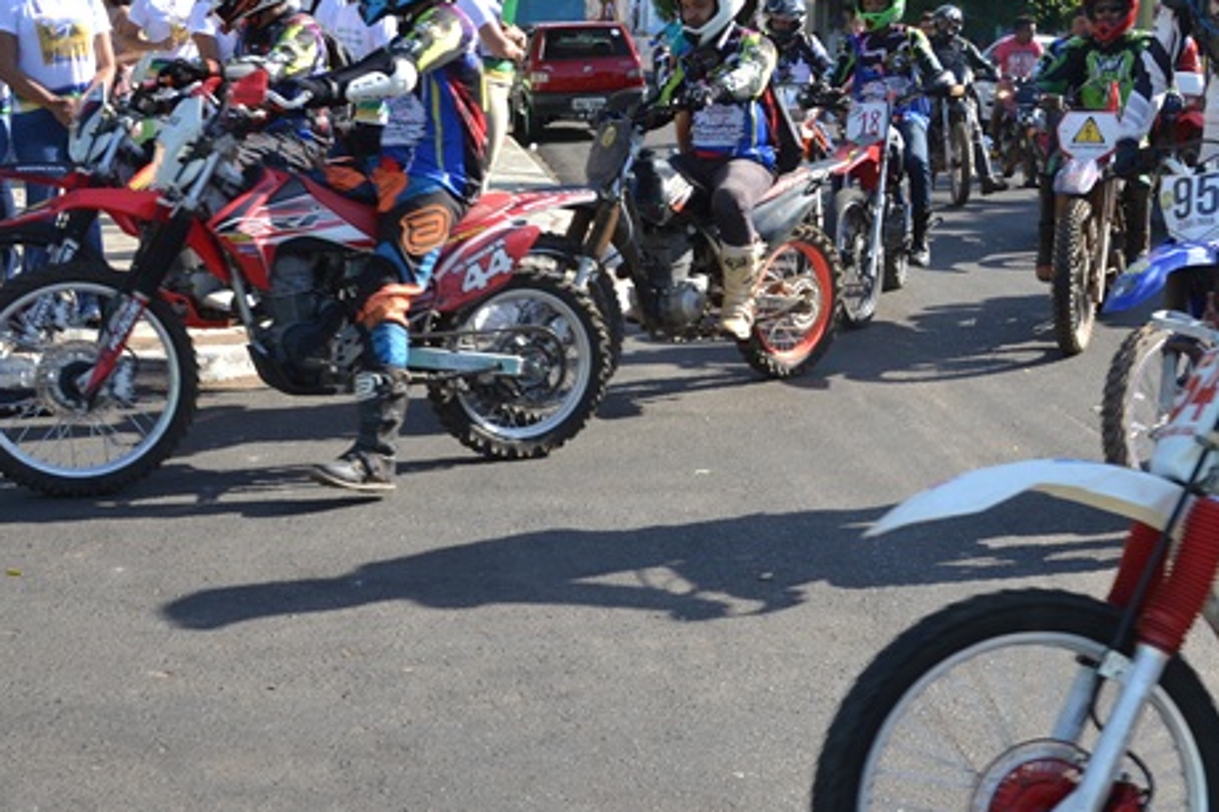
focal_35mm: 55
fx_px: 1858
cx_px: 853
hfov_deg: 35.8
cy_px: 413
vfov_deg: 24.7
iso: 100
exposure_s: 1/160
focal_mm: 21
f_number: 6.3
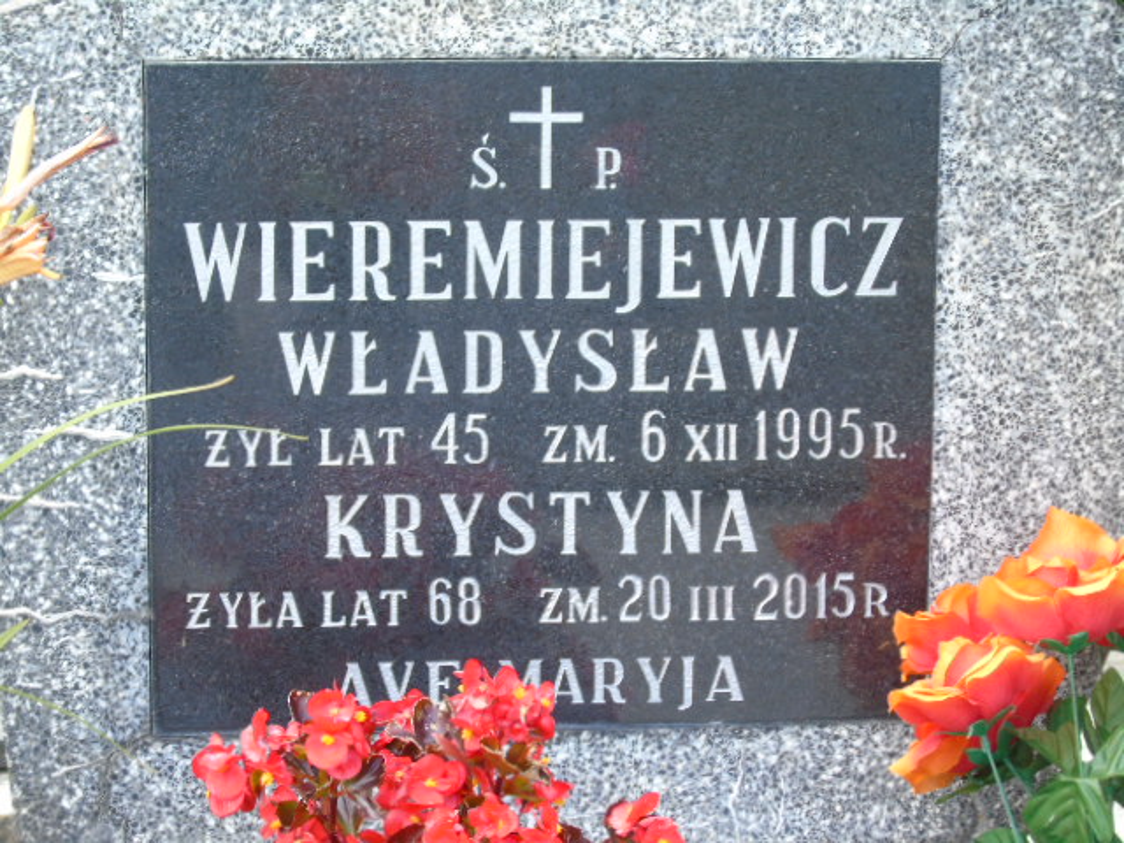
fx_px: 4026
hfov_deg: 15.9
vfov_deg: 12.0
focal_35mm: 124
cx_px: 562
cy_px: 422
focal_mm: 22
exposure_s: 1/30
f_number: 4.6
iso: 100
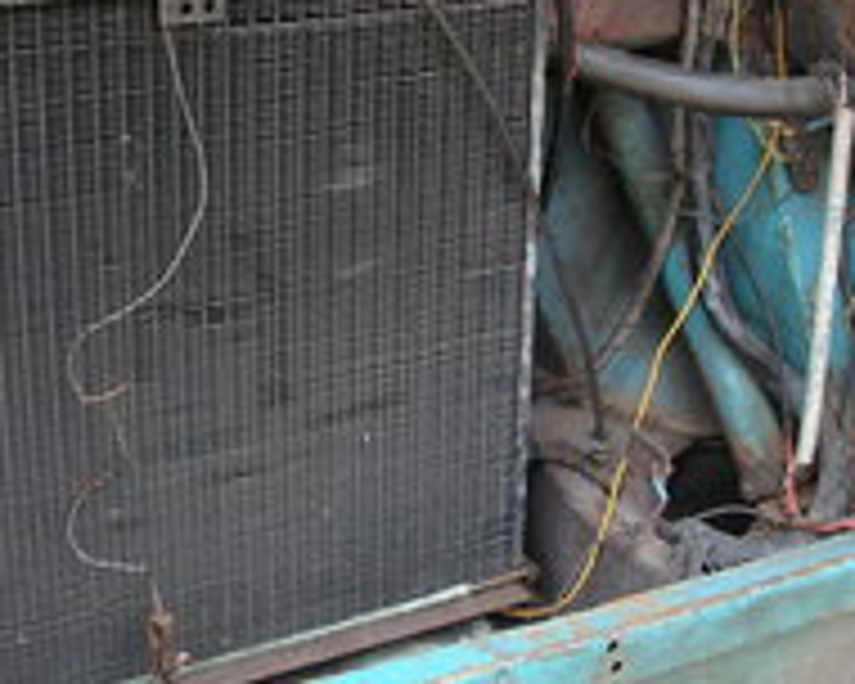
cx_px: 526
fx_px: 1873
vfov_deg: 20.7
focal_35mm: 74
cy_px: 360
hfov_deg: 25.7
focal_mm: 6
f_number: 3.2
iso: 64
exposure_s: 1/50
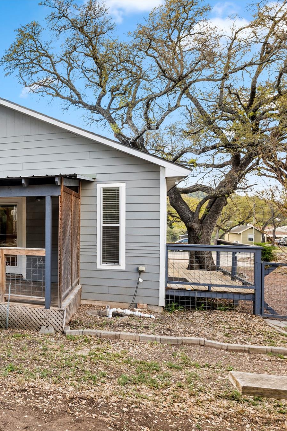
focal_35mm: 29
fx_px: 347
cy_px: 219
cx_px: -16
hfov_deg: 38.5
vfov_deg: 63.7
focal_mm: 19
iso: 250
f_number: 8
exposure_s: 1/40
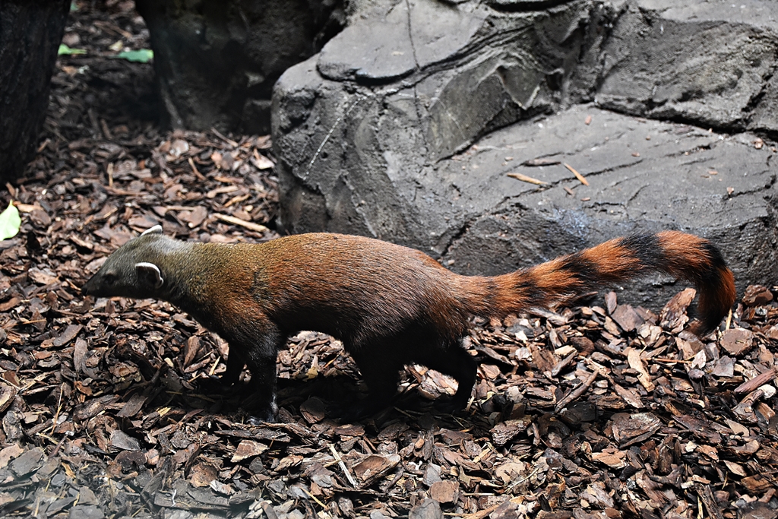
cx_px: 389
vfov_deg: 26.5
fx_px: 1102
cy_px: 260
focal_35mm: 51
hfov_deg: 38.9
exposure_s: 1/60
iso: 1800
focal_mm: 34
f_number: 4.2
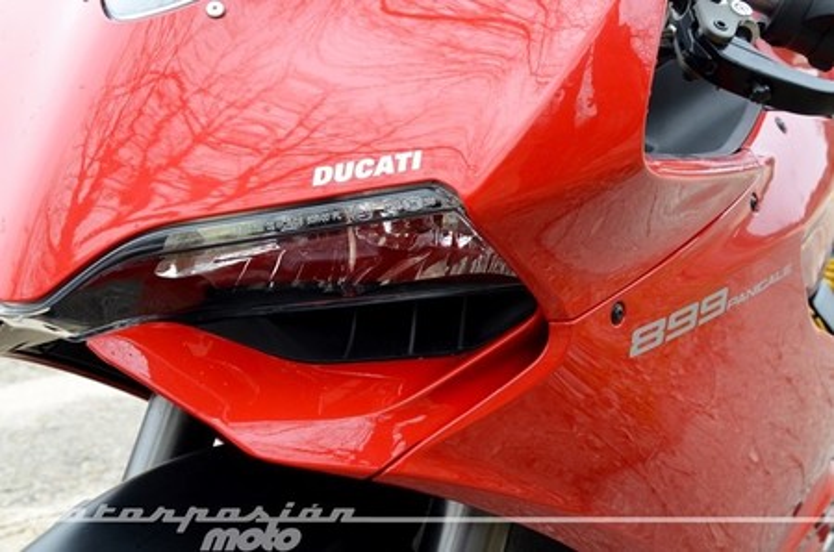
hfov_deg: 35.1
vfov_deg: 23.7
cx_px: 417
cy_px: 276
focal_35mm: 57
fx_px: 1318
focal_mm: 38
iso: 500
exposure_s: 1/50
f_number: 11
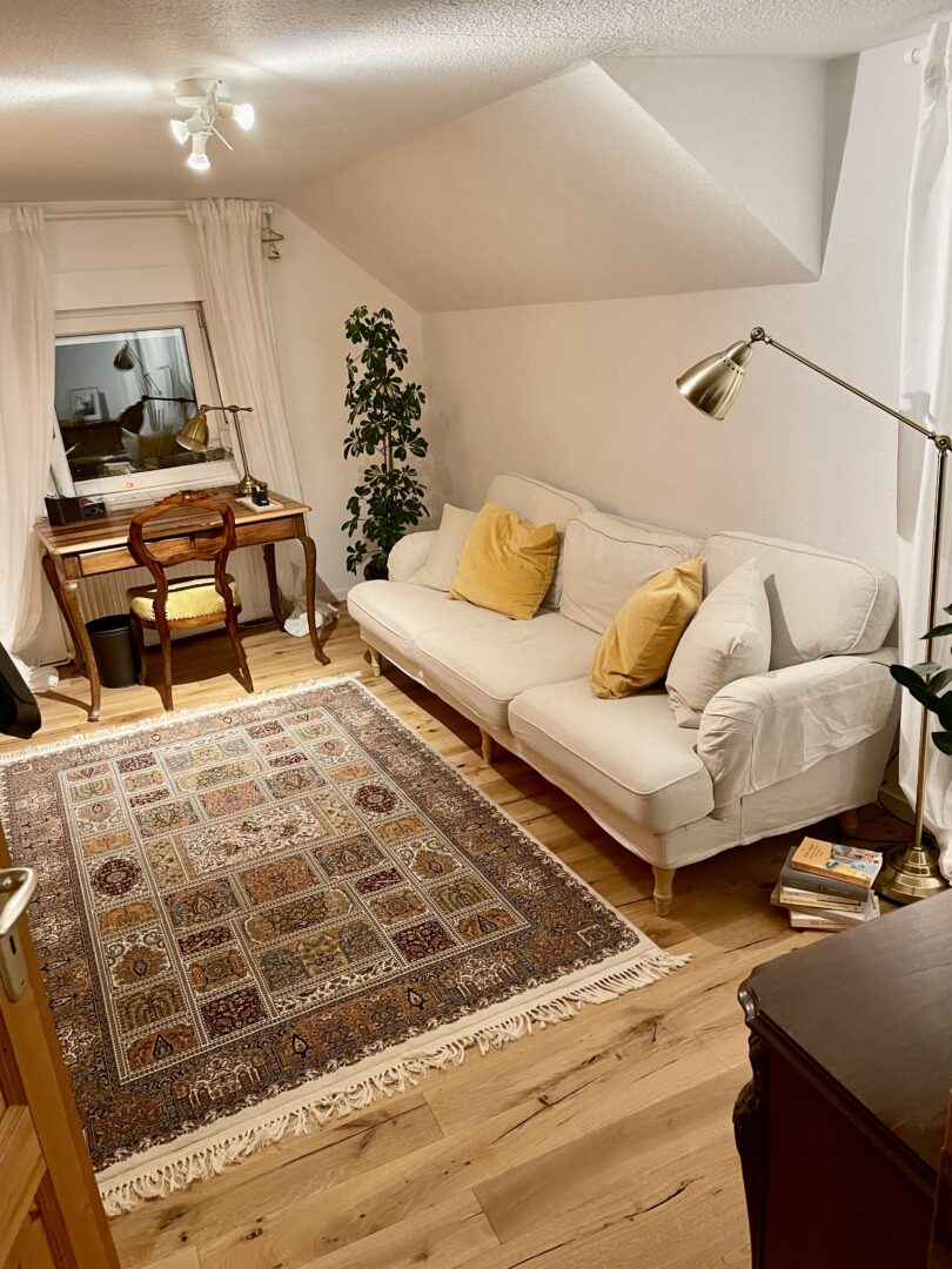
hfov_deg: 53.1
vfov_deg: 67.3
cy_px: 634
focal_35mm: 26
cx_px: 476
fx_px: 953
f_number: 1.6
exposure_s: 1/50
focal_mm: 4.2
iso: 400
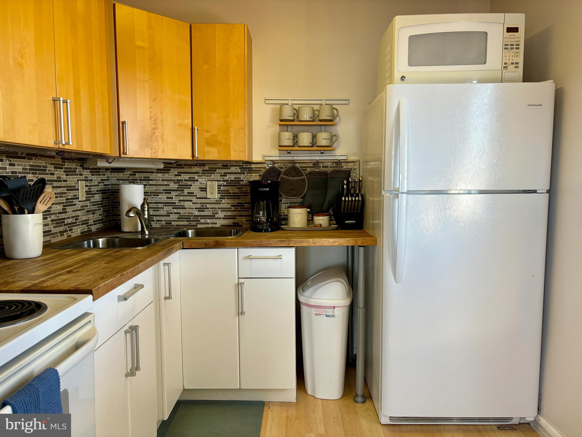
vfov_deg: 53.1
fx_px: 437
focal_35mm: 26
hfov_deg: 67.3
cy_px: 218
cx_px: 291
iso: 100
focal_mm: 5.96
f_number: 1.6
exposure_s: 1/120
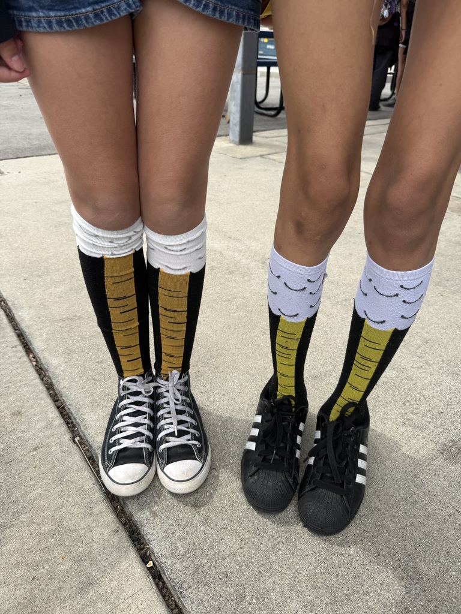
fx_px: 426
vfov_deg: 71.6
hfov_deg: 56.8
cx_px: 230
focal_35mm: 24
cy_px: 307
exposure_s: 1/1464
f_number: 1.78
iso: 80
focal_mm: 6.76
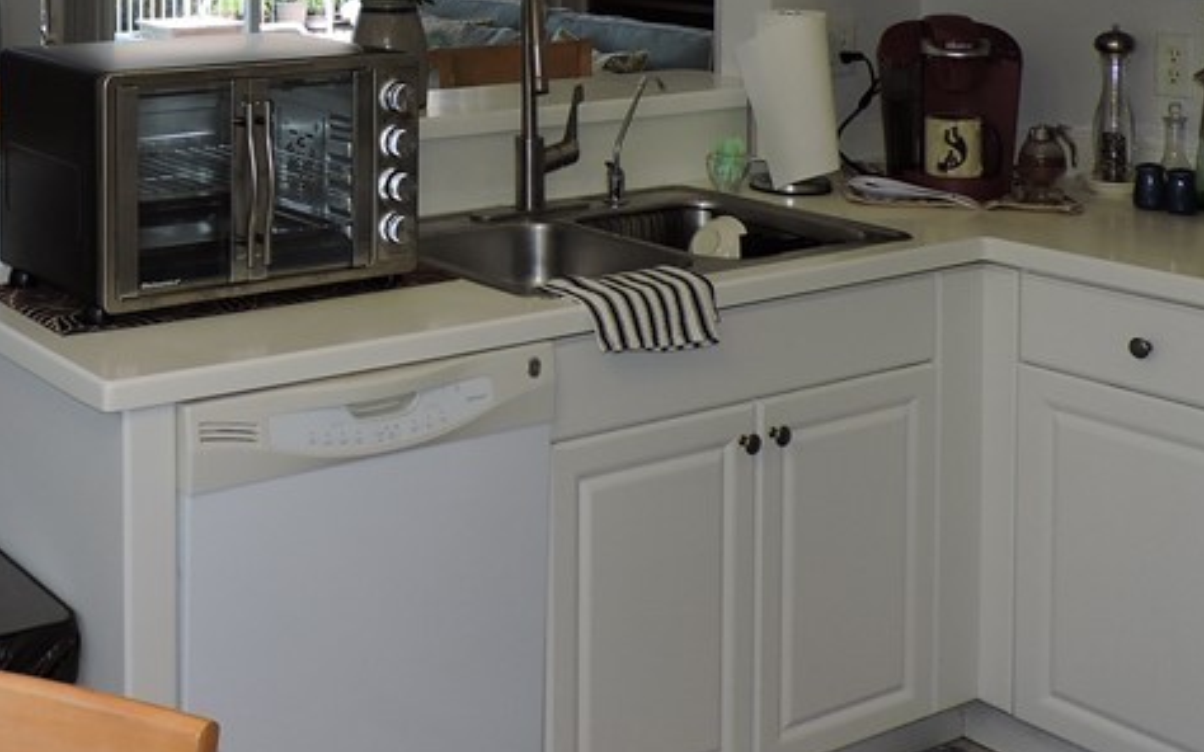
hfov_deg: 35.1
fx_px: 1804
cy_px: -94
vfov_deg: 22.1
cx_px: 155
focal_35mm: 55
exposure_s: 1/80
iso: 100
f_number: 3
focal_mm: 4.3
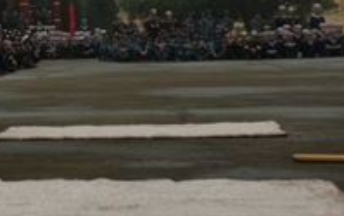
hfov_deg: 12.3
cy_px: -112
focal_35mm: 161
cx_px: -181
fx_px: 1509
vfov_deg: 8.0
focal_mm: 31
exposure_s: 1/250
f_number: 8
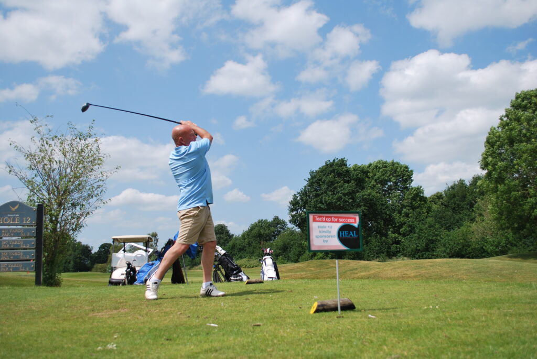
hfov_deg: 61.9
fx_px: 448
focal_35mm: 30
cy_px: 180
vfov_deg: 43.7
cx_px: 268
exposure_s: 1/1000
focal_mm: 20
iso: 100
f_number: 4
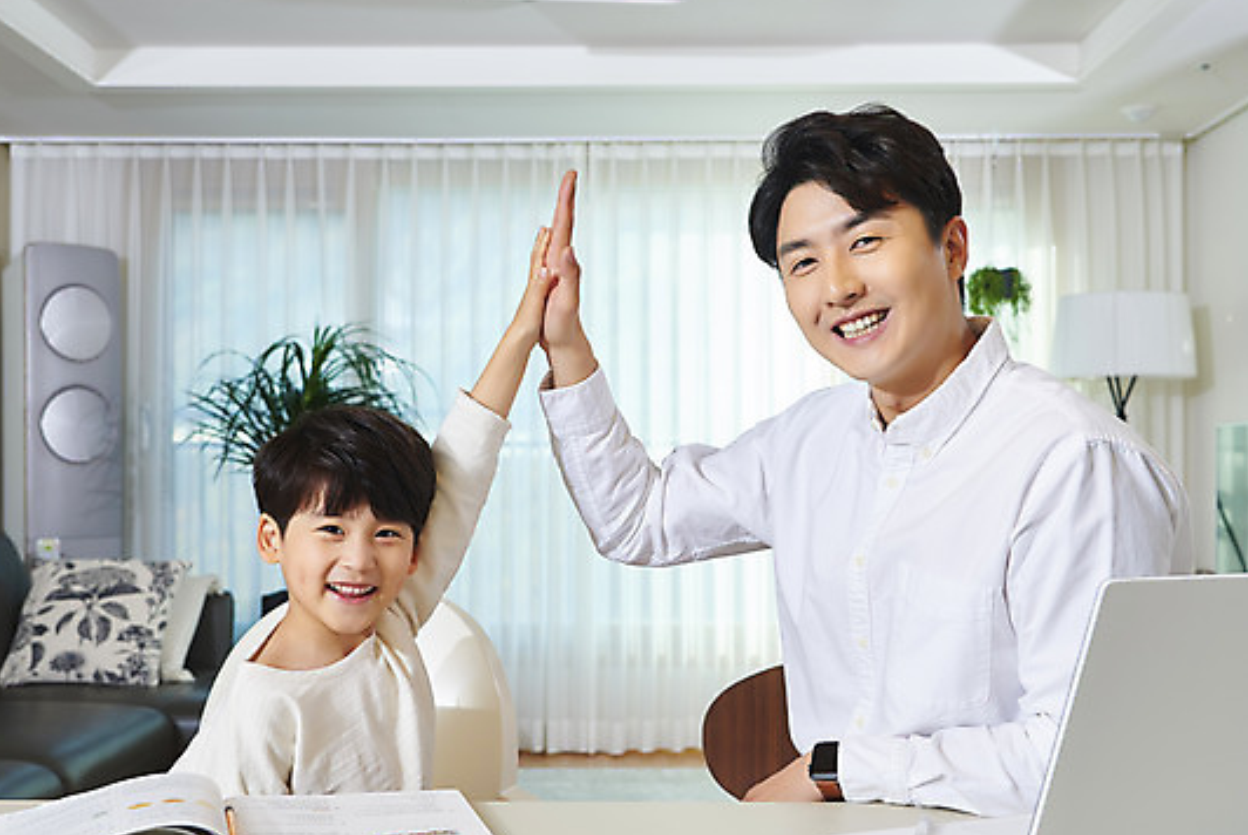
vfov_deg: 29.9
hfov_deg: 43.6
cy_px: 453
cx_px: 651
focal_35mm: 45
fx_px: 1562
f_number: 5.6
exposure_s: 1/80
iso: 200
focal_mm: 40
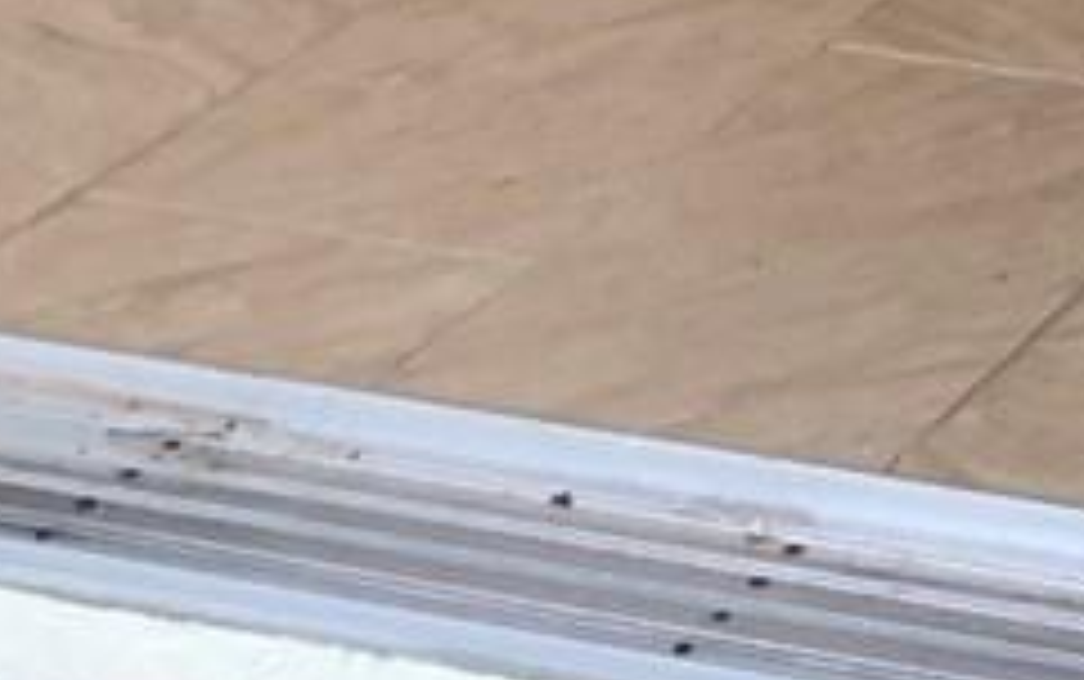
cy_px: -1383
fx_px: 5824
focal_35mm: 197
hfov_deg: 10.6
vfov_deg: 6.1
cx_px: 1044
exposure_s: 1/40
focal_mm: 4
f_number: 1.8
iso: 25
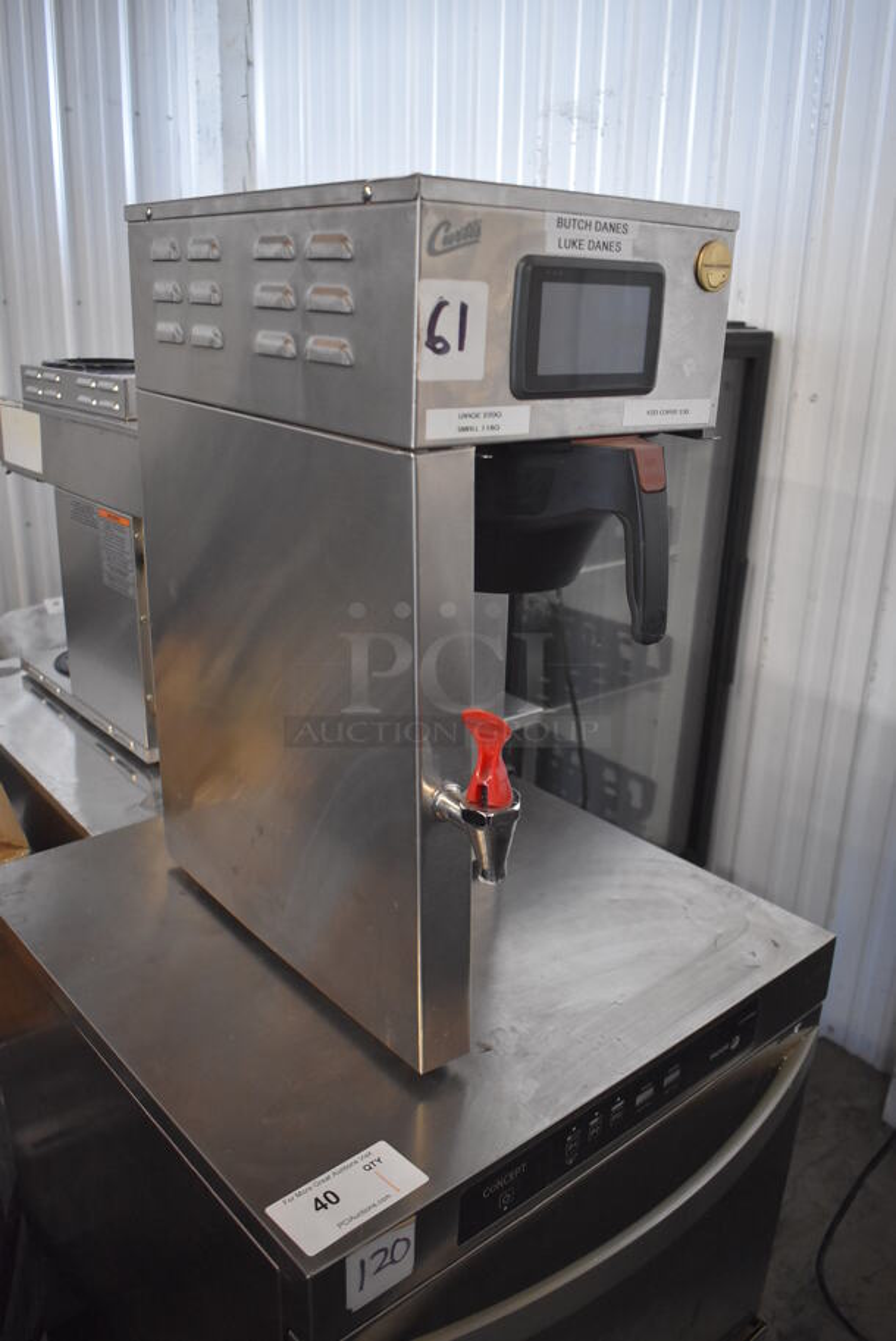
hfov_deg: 43.7
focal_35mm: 30
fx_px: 1118
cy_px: 670
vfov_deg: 61.9
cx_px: 448
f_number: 3.5
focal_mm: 20
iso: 2500
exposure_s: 1/125
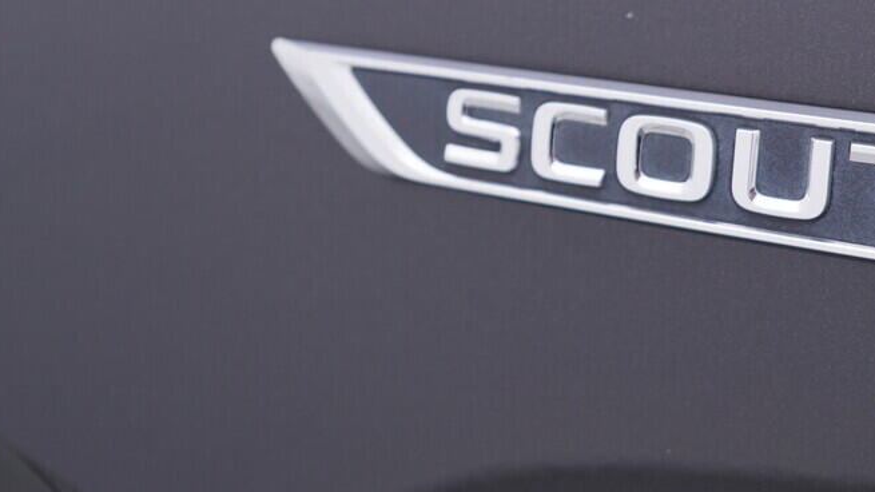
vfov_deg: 20.2
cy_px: 125
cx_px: 628
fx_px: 1368
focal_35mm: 59
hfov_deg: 34.9
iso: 125
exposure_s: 1/60
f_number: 3.5
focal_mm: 24
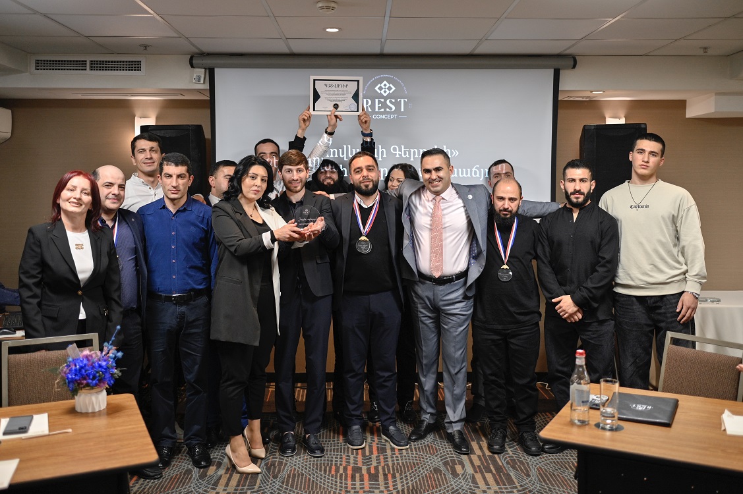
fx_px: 722
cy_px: 247
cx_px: 372
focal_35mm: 35
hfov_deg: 54.5
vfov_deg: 37.8
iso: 320
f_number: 2.2
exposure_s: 1/125
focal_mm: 35
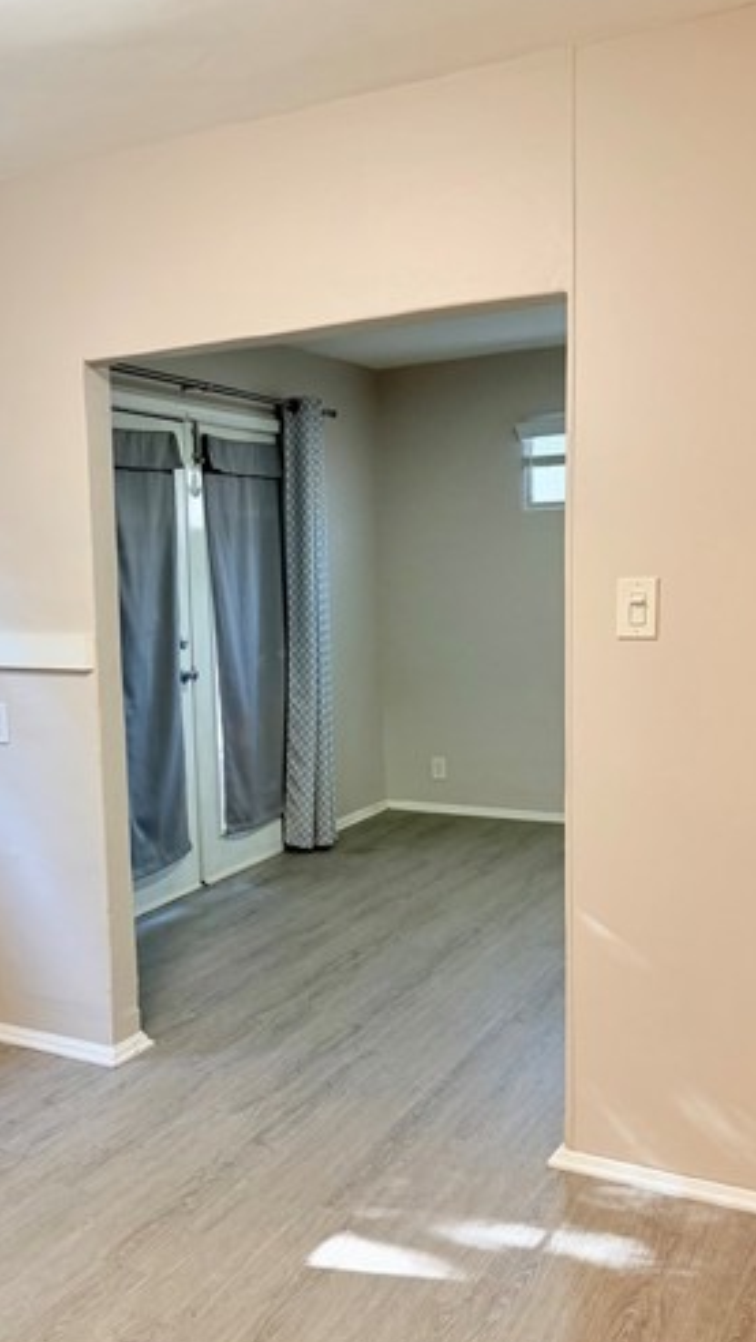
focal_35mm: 34
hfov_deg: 34.4
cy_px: 728
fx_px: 1211
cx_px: 259
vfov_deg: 57.9
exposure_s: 1/120
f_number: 1.78
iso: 250
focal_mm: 6.76
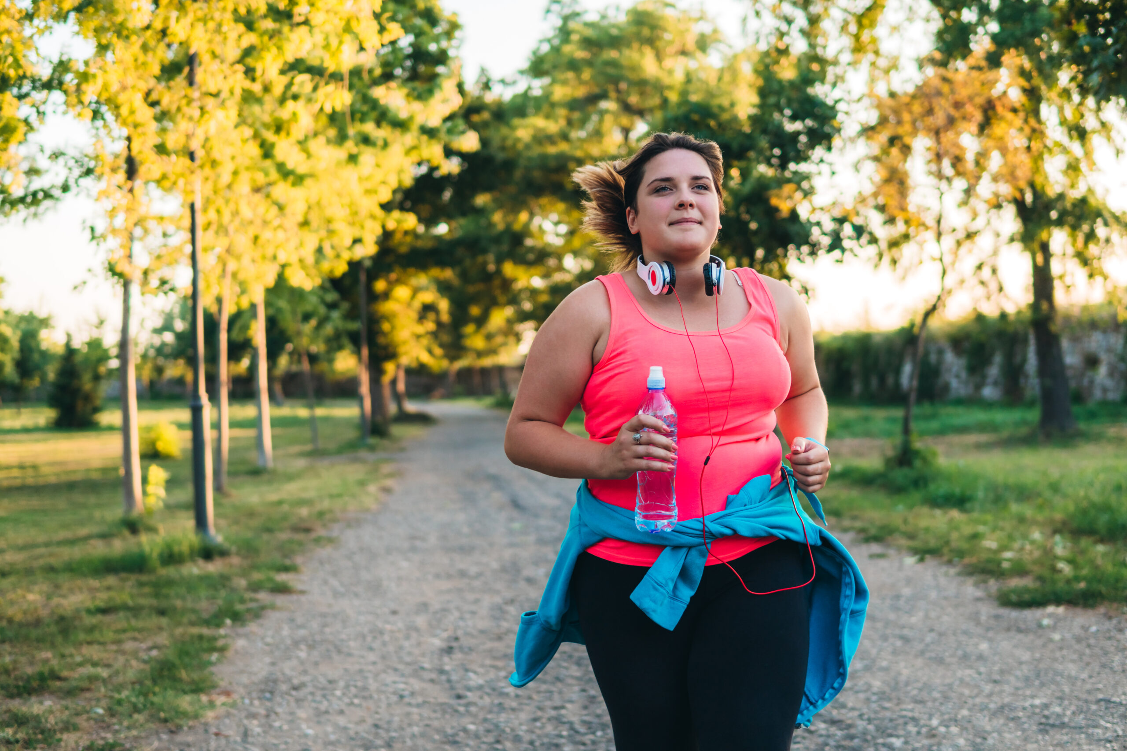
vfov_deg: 29.9
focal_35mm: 45
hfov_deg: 43.6
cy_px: 376
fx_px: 1409
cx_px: 564
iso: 100
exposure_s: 1/800
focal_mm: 30
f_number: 1.7
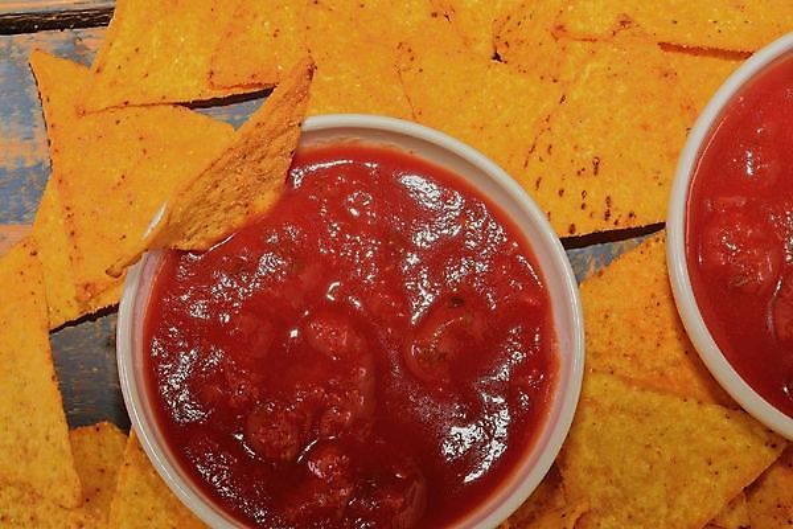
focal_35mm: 135
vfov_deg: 10.2
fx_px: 2974
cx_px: 396
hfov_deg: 15.2
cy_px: 264
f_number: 16
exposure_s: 1/20
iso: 100
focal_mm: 90
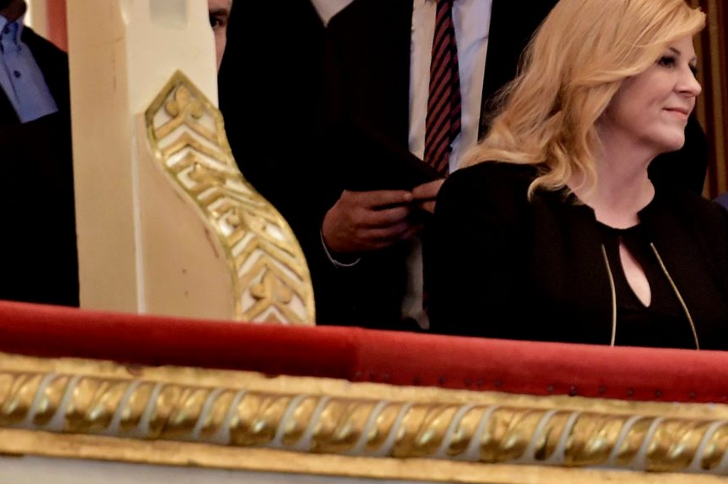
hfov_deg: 3.6
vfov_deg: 2.4
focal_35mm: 567
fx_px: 11455
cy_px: 216
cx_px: 710
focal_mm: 200
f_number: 2.8
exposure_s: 1/30
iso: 2500
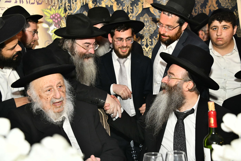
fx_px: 295
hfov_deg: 44.5
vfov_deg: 30.5
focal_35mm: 44
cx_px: 120
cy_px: 80
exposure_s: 1/160
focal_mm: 44
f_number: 5.6
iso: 3200
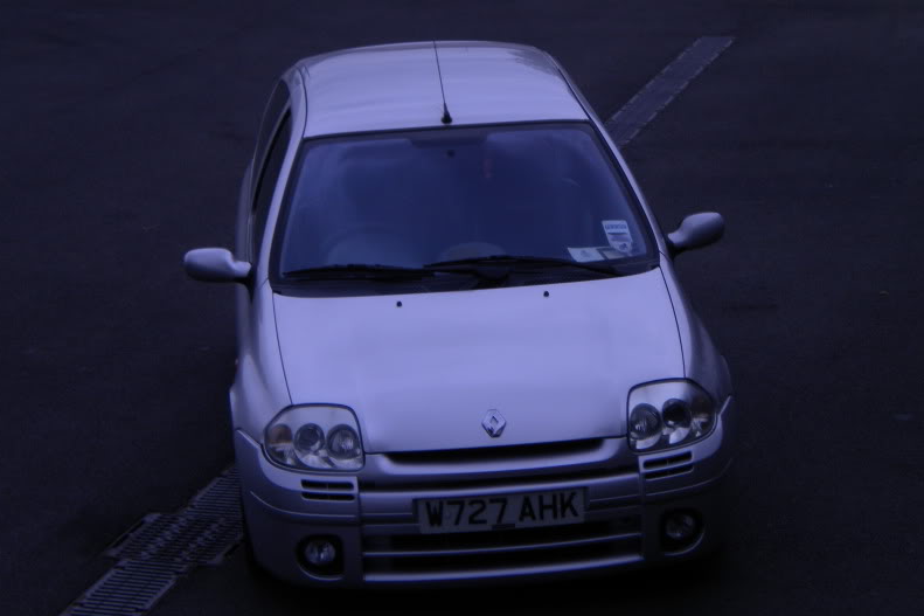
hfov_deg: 20.2
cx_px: 459
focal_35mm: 101
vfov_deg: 13.5
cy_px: 341
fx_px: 2592
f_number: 5.7
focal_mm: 17.3
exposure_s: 1/34
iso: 80
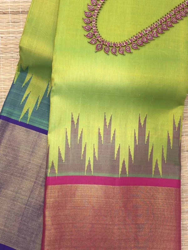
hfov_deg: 28.0
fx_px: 377
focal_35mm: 52
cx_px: 94
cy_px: 125
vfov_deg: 36.8
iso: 50
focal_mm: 5.96
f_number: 1.6
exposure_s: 1/100
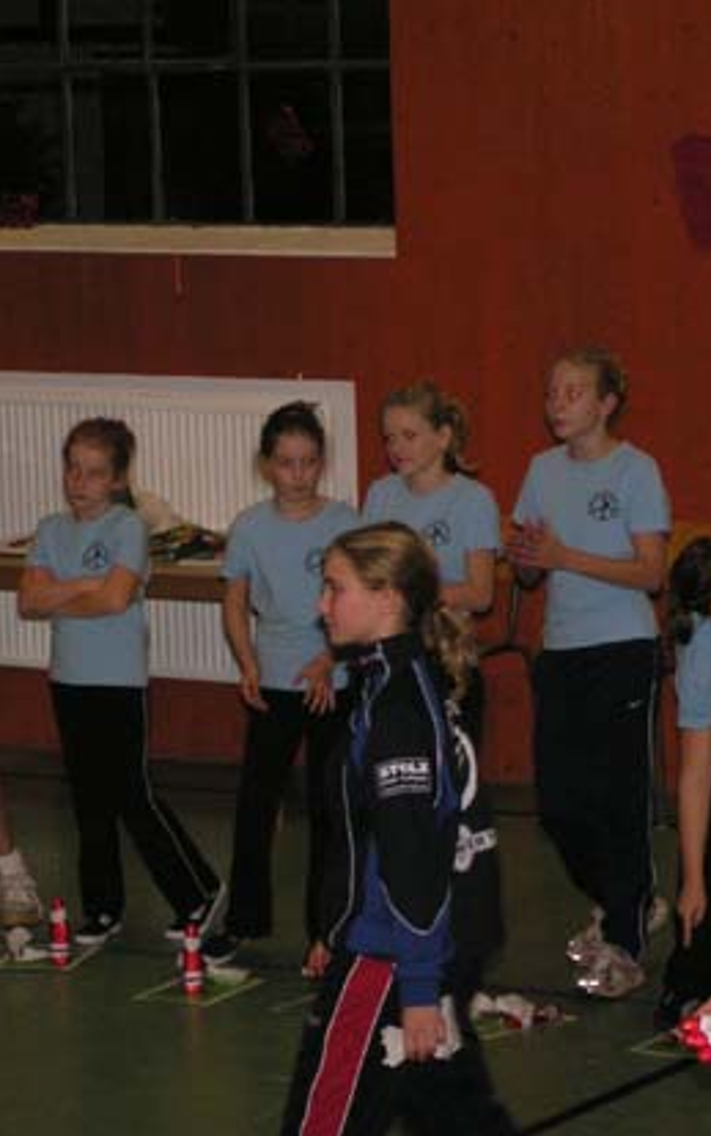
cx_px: 598
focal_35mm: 175
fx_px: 5422
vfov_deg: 12.0
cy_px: 593
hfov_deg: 7.5
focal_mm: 17.4
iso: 200
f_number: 3.5
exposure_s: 1/125
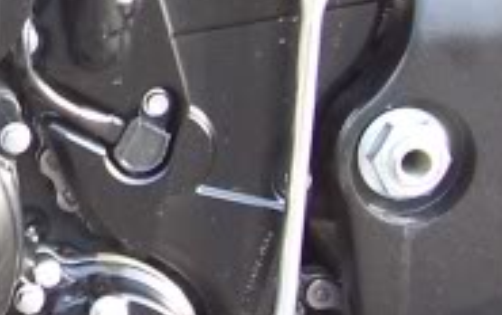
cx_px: -288
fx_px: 2136
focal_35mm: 156
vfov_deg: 8.3
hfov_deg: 12.6
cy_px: -119
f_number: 2.7
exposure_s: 1/45
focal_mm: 5.6
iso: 80
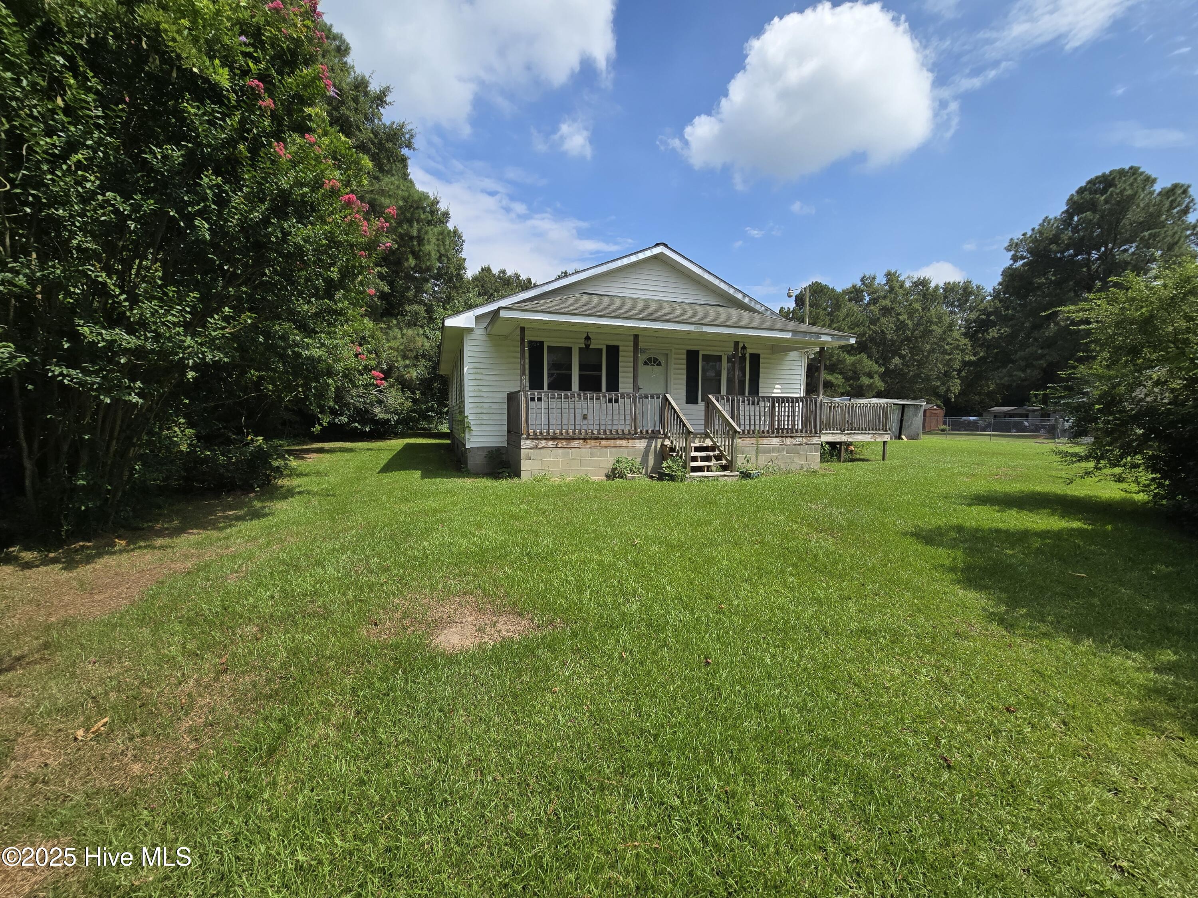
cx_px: 599
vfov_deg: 89.9
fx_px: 450
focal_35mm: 13
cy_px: 449
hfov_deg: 106.2
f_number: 2.2
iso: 50
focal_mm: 2.2
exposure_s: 1/2531
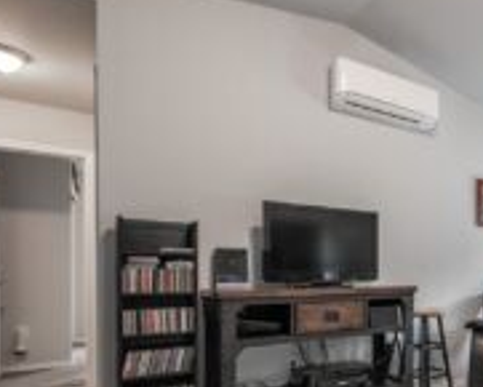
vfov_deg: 48.6
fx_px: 415
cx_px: 456
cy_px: 278
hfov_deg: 51.4
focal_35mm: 29
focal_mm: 14
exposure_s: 1/40
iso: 640
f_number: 8
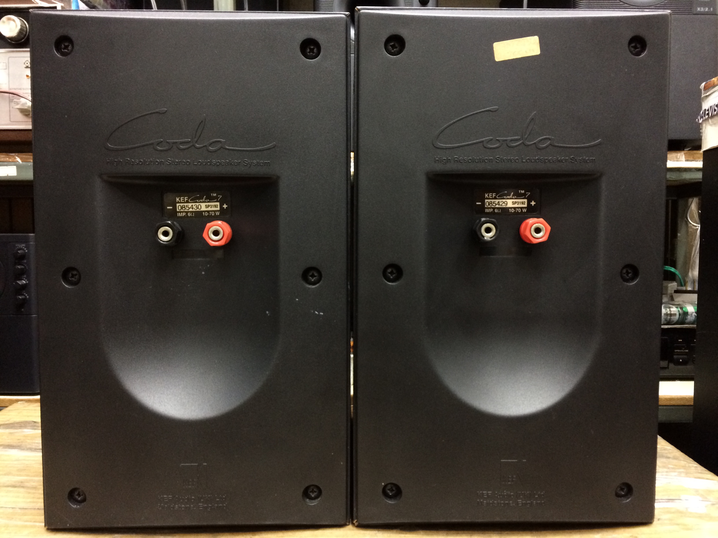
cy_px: 269
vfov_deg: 48.2
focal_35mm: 29
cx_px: 359
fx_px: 602
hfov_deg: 61.7
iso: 320
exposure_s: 1/20
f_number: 2.2
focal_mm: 4.15
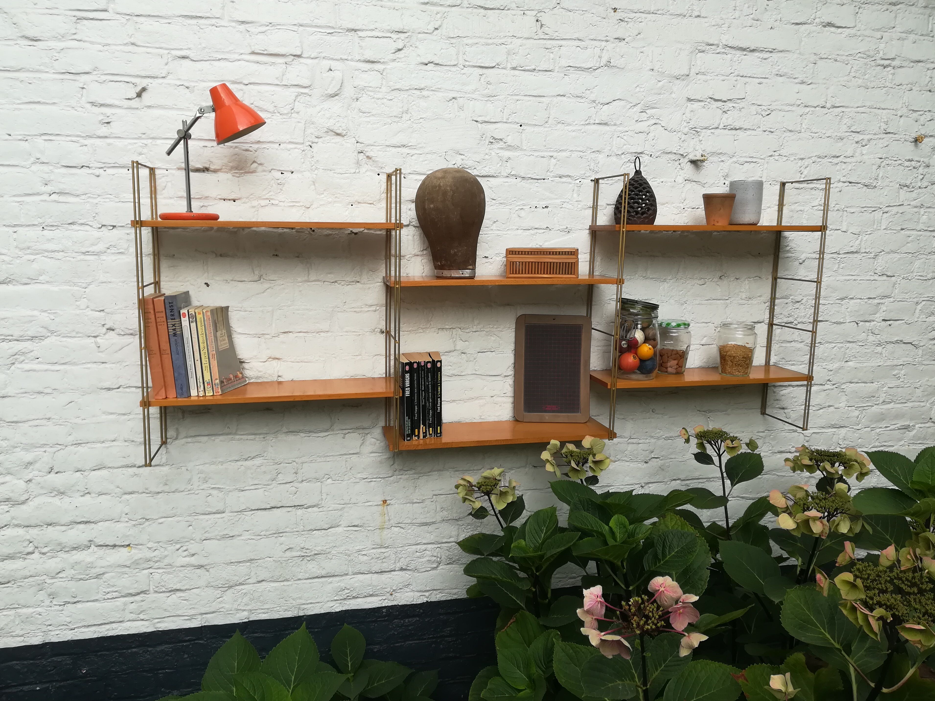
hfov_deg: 65.3
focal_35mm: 27
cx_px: 466
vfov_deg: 51.4
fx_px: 729
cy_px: 344
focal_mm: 3.83
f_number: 2.2
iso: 50
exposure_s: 1/143
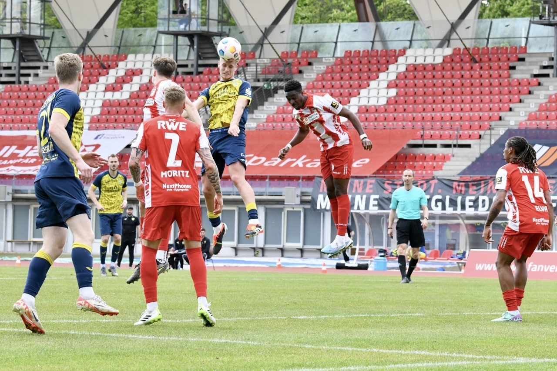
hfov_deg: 18.6
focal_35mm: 110
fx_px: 1702
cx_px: 278
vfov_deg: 12.4
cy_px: 186
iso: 2500
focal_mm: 110
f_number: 8
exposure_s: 1/1600
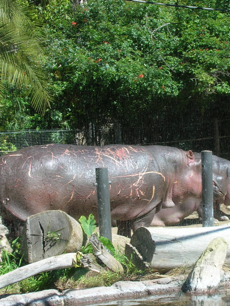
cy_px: 152
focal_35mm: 85
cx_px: 185
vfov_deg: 23.0
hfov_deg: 17.2
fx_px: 753
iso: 50
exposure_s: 1/75.2
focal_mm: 10.4
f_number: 6.1
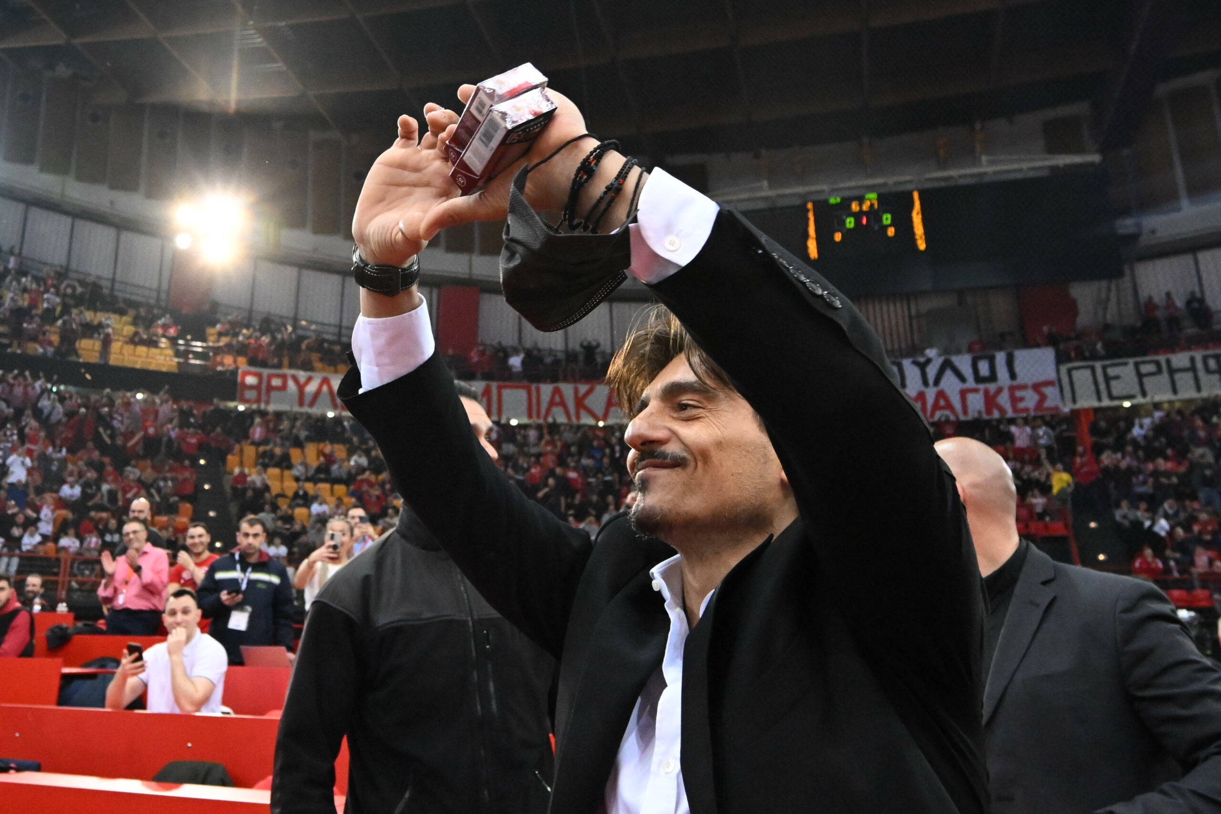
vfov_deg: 59.5
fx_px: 712
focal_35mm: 21
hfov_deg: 81.2
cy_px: 407
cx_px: 610
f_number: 4
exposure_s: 1/400
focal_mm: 14
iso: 3200
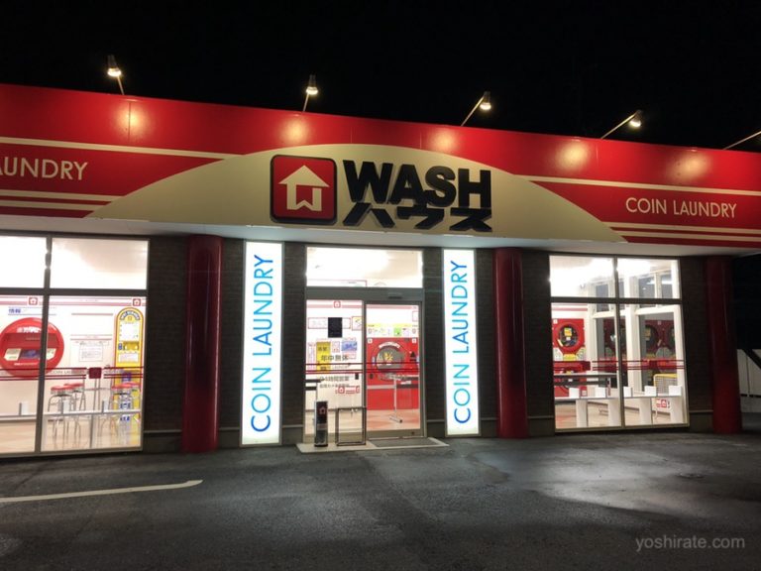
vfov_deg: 49.7
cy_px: 286
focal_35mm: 28
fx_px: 616
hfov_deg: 63.4
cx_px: 380
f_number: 1.8
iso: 40
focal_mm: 3.99
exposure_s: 1/20
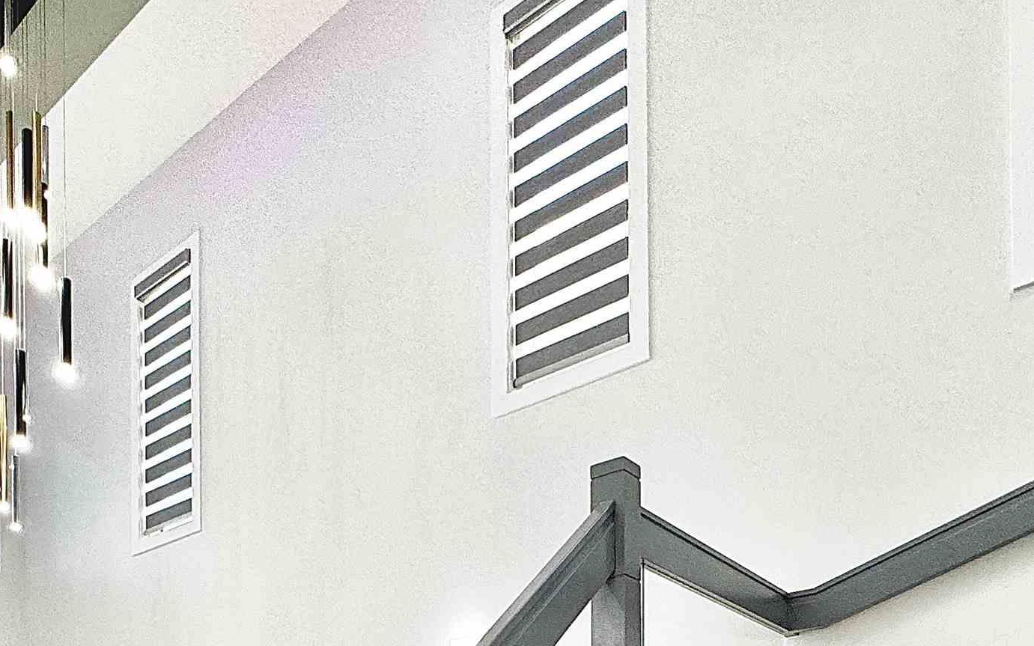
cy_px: 838
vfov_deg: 30.4
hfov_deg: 56.6
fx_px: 930
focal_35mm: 33
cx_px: 326
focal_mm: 2.22
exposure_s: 1/120
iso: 160
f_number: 2.2
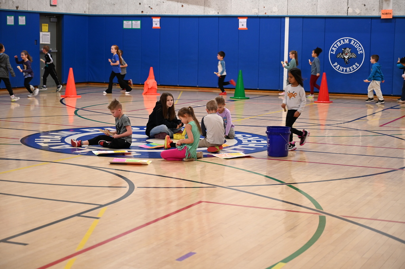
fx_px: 787
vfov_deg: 19.4
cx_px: 202
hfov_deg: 28.9
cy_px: 134
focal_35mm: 70
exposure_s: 1/125
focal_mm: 70
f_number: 4
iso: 1600
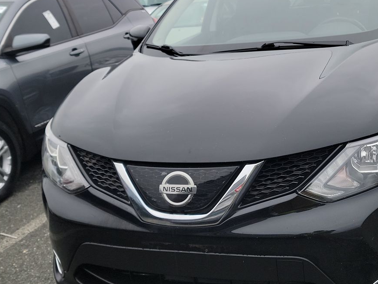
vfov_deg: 32.9
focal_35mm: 44
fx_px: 481
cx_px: 229
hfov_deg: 42.7
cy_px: 137
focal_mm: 6.7
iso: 50
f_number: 1.8
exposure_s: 1/124
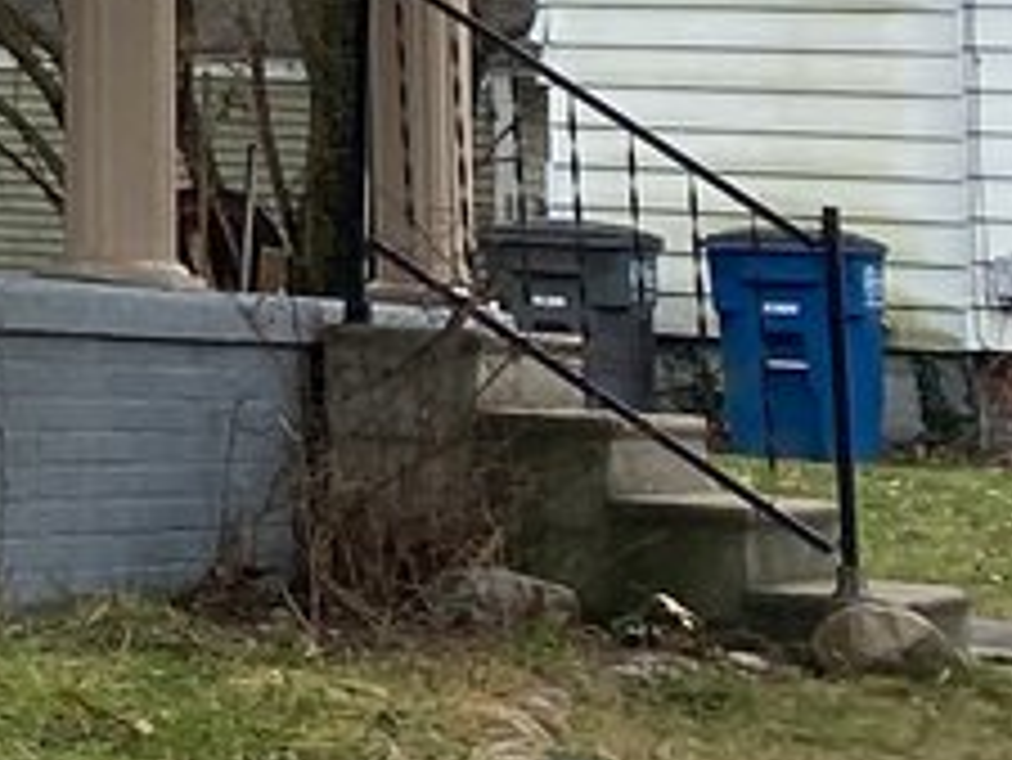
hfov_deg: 9.4
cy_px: -717
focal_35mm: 175
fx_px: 5119
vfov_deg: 8.1
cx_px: -1810
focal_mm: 4.25
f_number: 1.8
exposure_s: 1/122
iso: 50
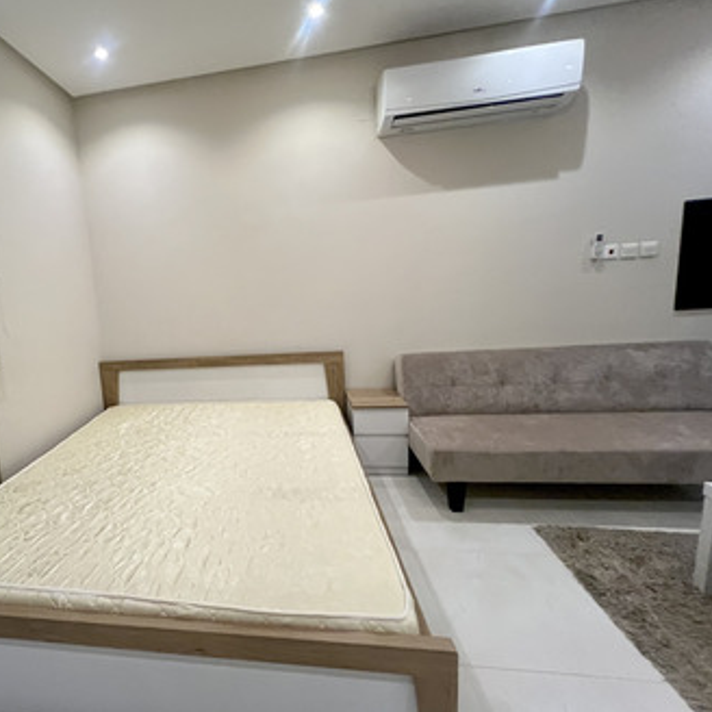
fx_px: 372
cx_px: 222
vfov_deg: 87.4
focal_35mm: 16
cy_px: 346
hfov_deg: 83.6
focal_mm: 1.57
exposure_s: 1/100
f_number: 1.8
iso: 250
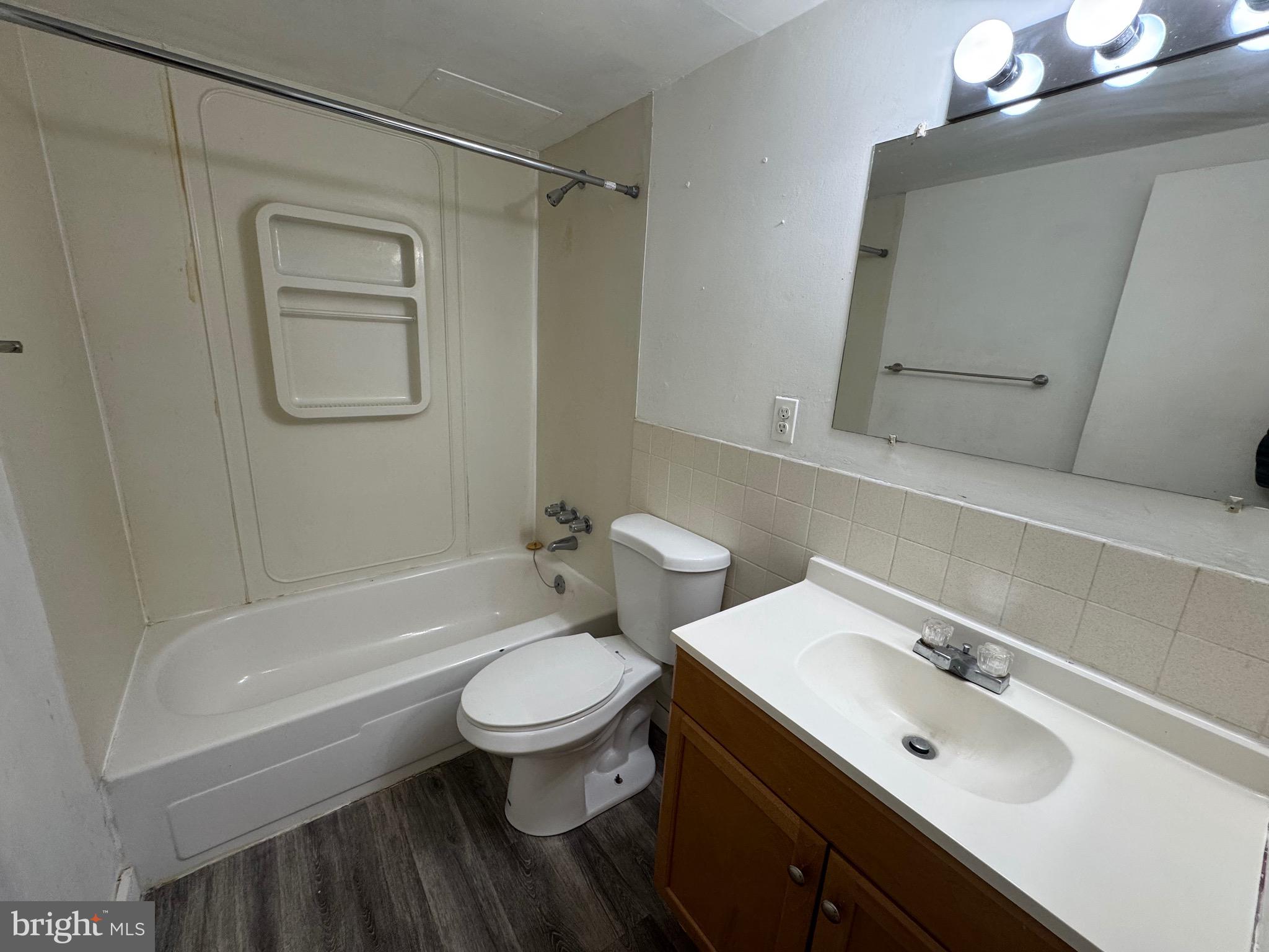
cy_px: 476
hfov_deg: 102.1
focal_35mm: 14
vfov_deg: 85.7
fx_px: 513
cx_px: 634
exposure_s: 1/120
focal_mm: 2.22
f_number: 2.2
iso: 160
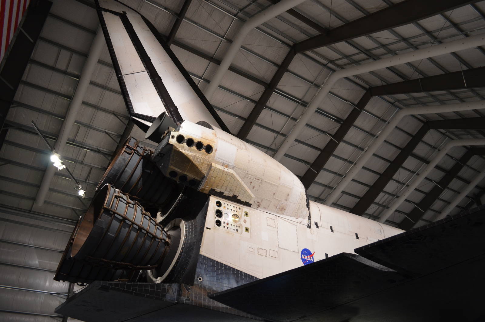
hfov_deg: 67.5
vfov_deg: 47.7
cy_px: 161
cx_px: 242
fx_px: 363
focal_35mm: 27
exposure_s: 1/60
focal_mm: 18
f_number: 4
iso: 640
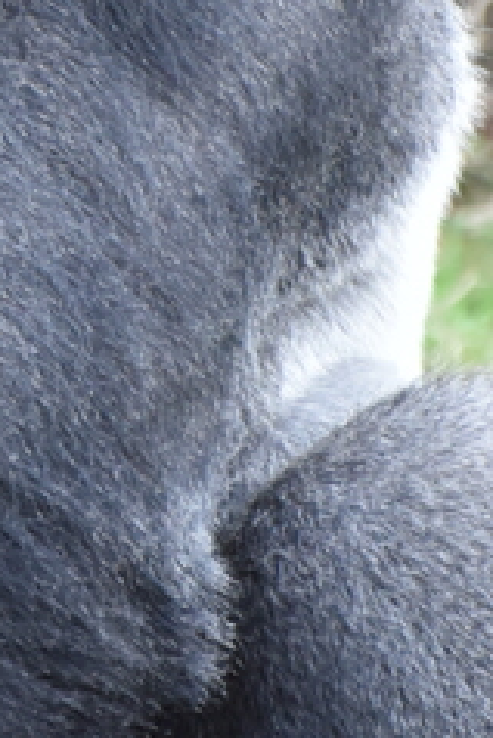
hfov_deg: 1.0
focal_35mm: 1345
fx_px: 27586
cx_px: -353
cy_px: 59
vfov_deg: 1.5
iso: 2000
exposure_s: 1/500
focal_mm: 250
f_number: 5.6
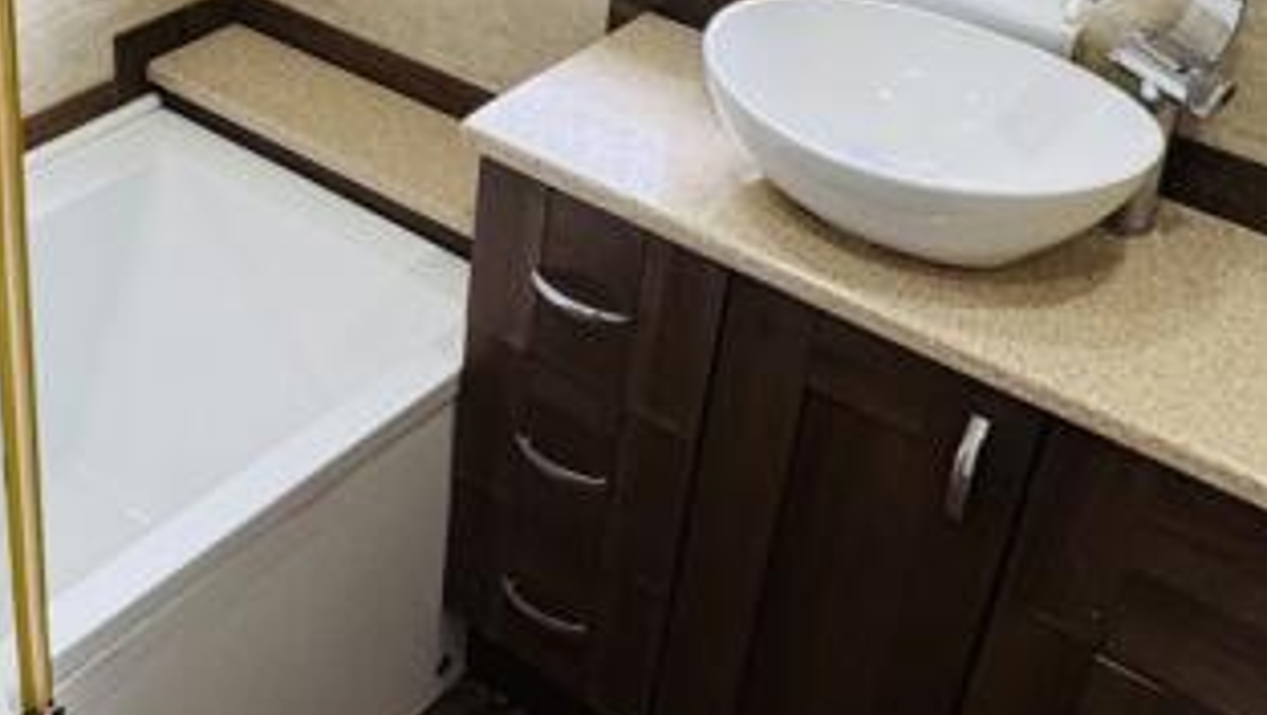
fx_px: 1681
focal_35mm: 50
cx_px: 248
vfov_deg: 23.5
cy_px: 114
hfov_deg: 39.6
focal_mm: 2.22
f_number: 2.2
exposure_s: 1/99
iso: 80
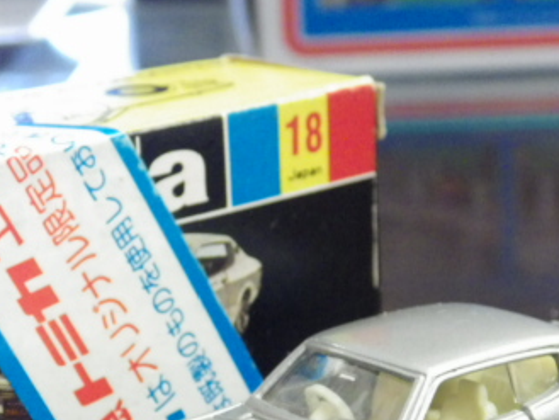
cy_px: 383
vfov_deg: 10.7
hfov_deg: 14.3
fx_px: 2229
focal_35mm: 138
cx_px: 199
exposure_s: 1/25
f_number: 4.2
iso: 1000
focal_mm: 12.8
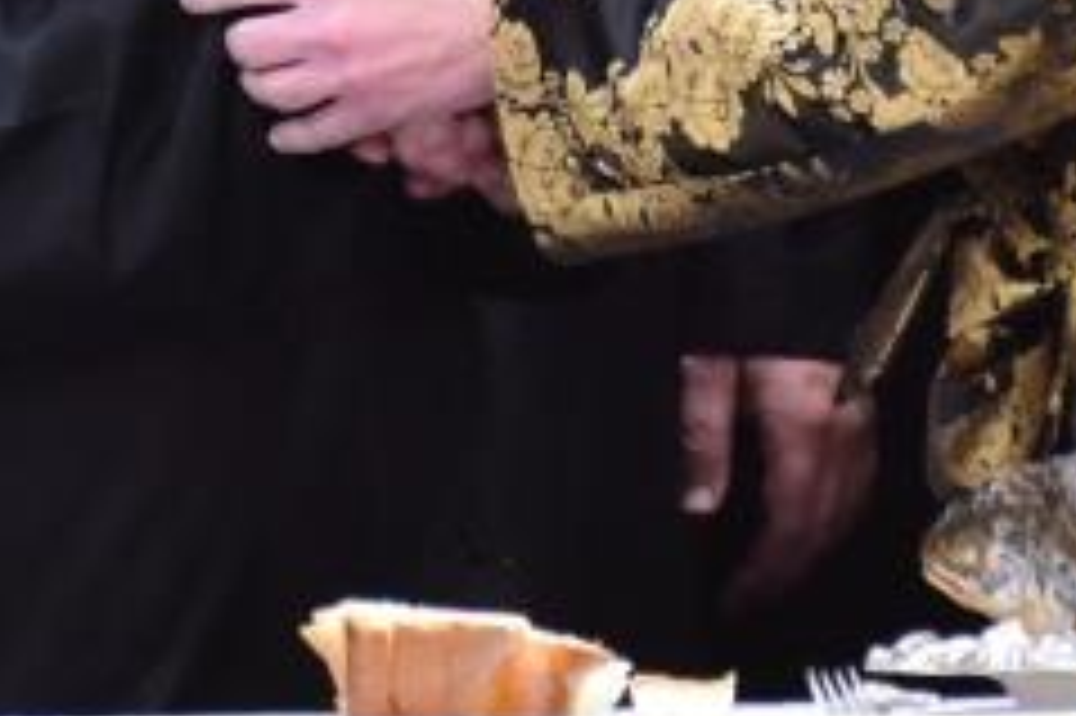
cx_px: 639
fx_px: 53791
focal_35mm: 1801
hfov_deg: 1.1
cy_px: -353
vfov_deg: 0.8
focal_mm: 420
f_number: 6
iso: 2000
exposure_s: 1/250
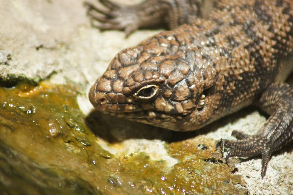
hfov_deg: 4.6
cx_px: 146
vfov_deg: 3.1
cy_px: 98
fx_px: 3660
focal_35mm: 450
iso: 800
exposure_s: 1/160
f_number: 5.6
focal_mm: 300
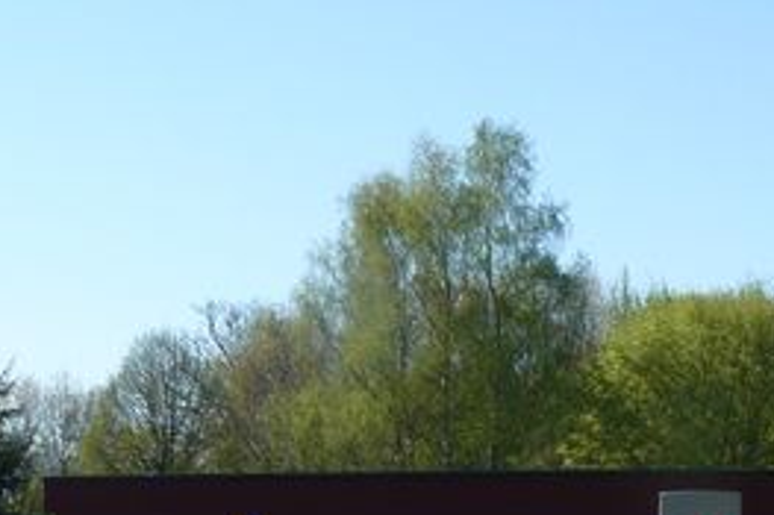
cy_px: 877
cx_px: 836
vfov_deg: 11.3
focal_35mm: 114
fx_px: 2449
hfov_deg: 17.4
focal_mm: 6
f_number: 5.6
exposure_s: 1/320
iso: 100
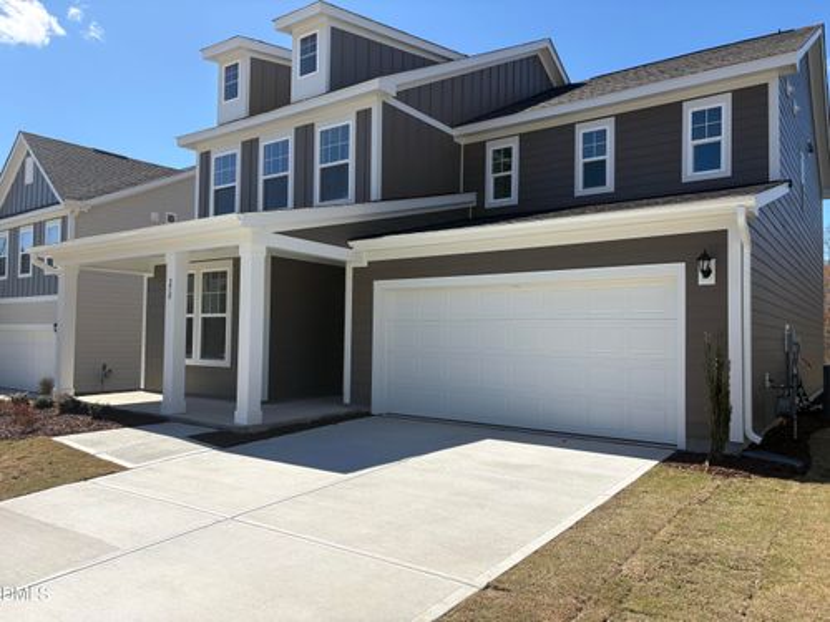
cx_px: 415
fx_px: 623
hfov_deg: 67.3
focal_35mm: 26
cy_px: 311
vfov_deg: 53.1
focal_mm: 5.96
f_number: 1.6
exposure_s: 1/4065
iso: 50
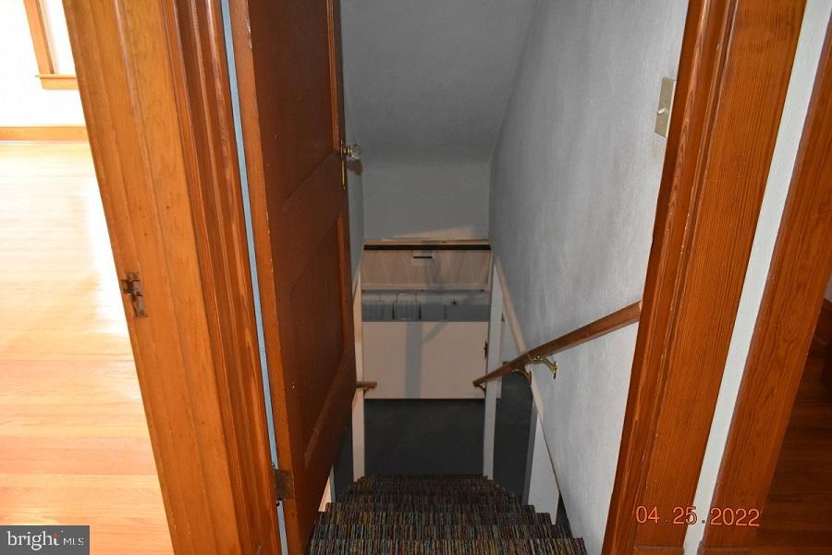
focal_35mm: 27
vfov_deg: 47.9
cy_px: 278
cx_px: 416
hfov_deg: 67.4
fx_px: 624
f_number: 3.5
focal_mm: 18
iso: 2800
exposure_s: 1/60
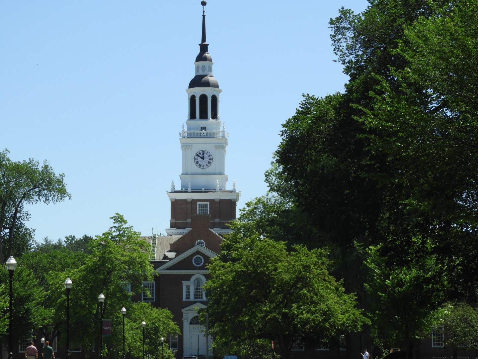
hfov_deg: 15.8
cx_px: 239
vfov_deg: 11.9
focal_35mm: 125
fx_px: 1726
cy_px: 180
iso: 100
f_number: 5
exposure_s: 1/500
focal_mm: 22.4
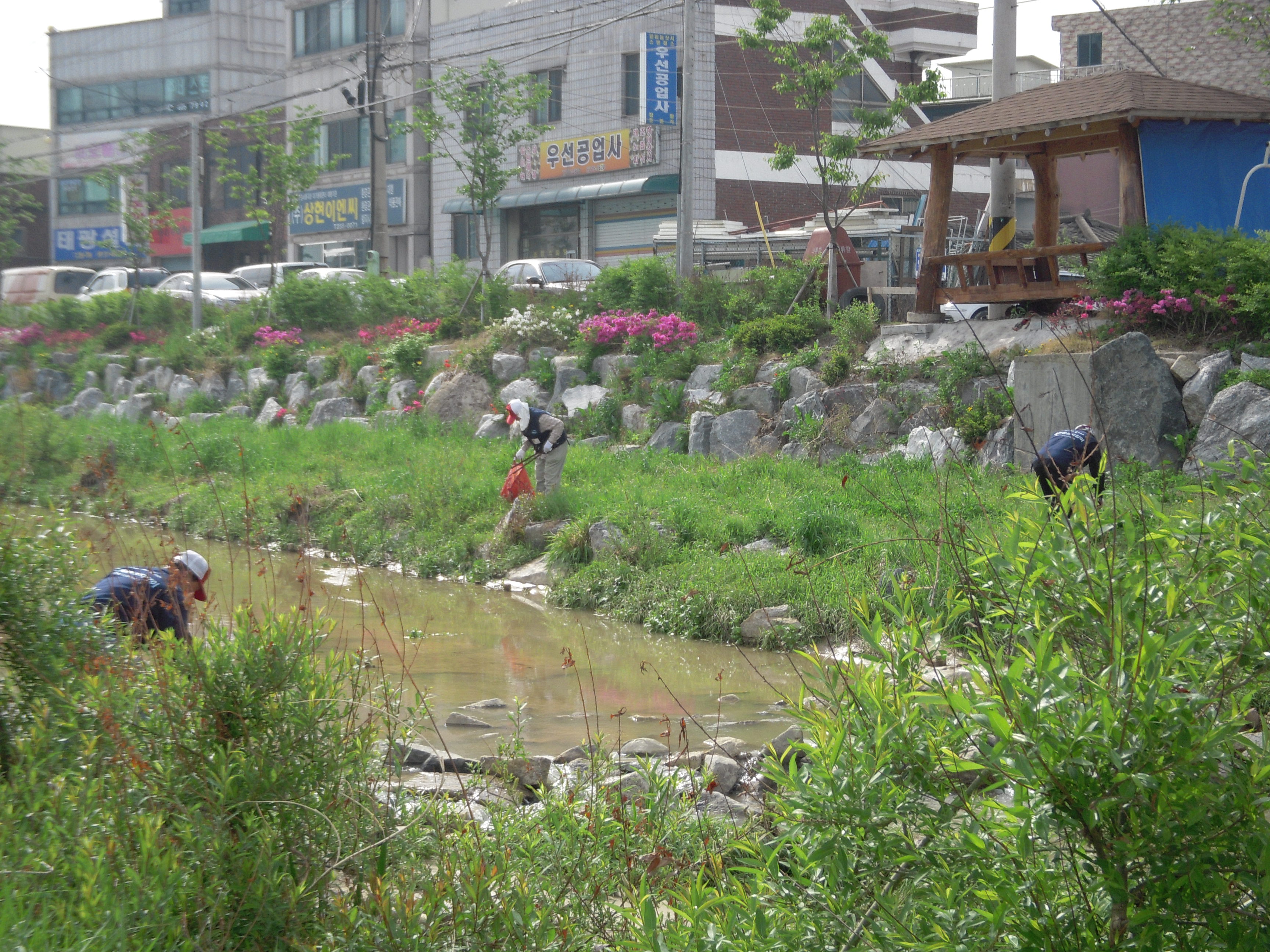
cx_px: 635
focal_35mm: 66
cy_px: 476
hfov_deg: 29.4
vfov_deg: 22.3
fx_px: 2421
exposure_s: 1/500
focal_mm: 11
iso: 100
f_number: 3.7
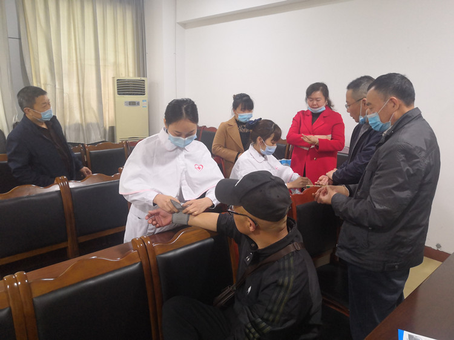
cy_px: 170
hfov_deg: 65.3
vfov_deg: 51.3
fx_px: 354
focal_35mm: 27
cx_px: 227
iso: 320
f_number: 1.8
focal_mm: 3.95
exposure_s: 1/33.3
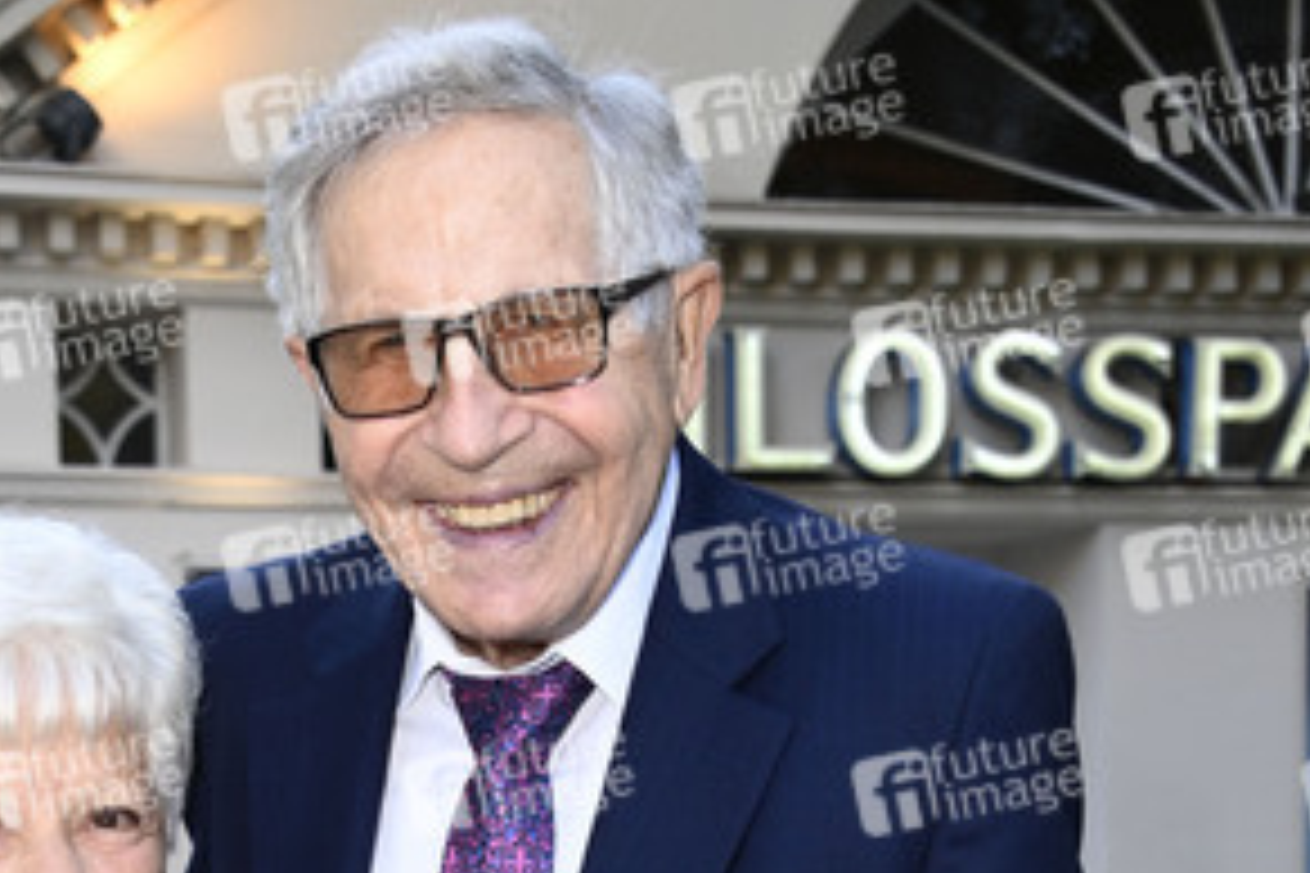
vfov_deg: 21.7
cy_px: 670
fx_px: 2256
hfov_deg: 32.0
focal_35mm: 62
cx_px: 398
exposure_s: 1/250
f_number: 5.6
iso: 1000
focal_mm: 40
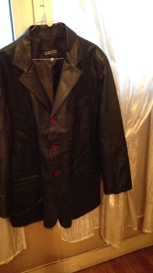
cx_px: 51
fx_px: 281
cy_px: 139
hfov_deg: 30.2
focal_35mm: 39
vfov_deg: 51.6
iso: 800
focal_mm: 4.28
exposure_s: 1/15
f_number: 2.4
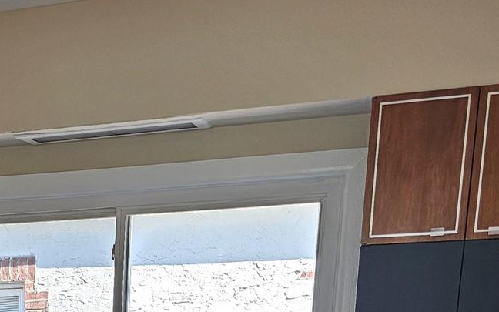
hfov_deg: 24.4
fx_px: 1047
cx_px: -95
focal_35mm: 77
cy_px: 559
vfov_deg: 14.8
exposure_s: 1/180
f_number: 1.7
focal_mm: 6.3
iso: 80
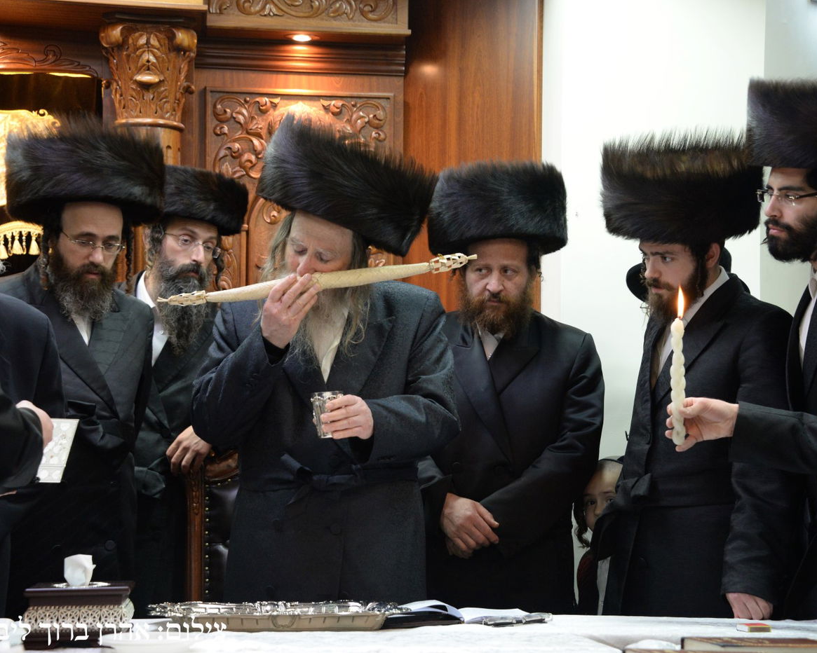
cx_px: 434
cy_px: 326
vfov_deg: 17.5
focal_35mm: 88
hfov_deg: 21.7
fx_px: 2128
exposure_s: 1/60
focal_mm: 78
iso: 2500
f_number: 5.6
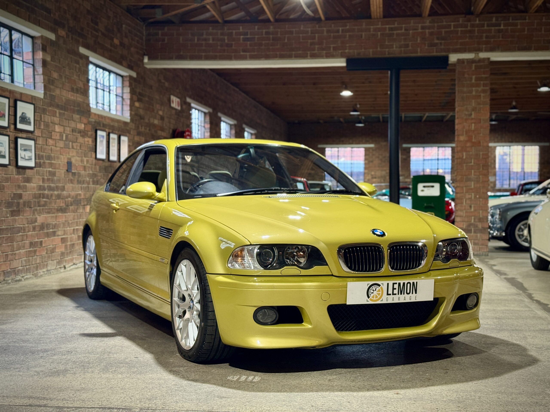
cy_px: 206
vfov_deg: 30.3
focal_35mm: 48
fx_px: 763
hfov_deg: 39.7
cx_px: 275
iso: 200
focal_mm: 6.76
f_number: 1.78
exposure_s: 1/33
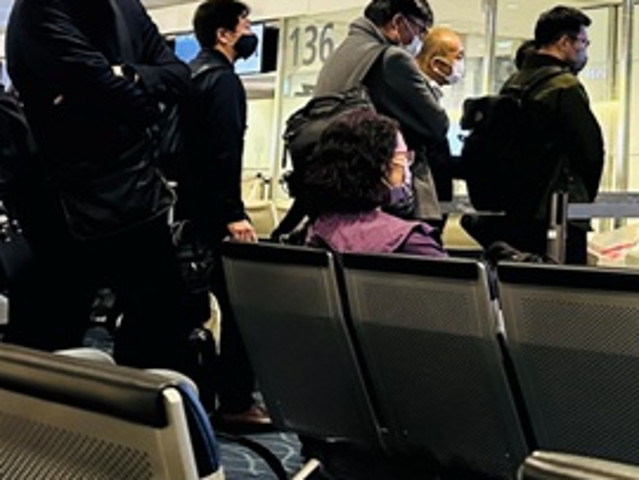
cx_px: 861
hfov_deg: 23.7
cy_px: -21
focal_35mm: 71
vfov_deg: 20.0
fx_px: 1312
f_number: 1.78
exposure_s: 1/50
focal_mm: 6.86
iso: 800
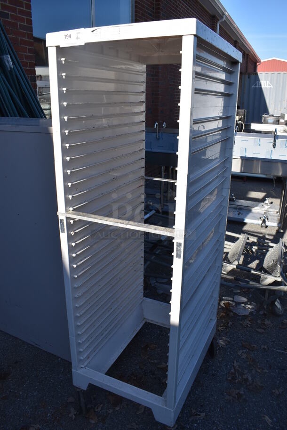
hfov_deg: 48.0
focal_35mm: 27
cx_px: 144
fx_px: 322
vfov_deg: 67.3
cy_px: 215
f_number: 8
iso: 200
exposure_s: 1/400
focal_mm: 18
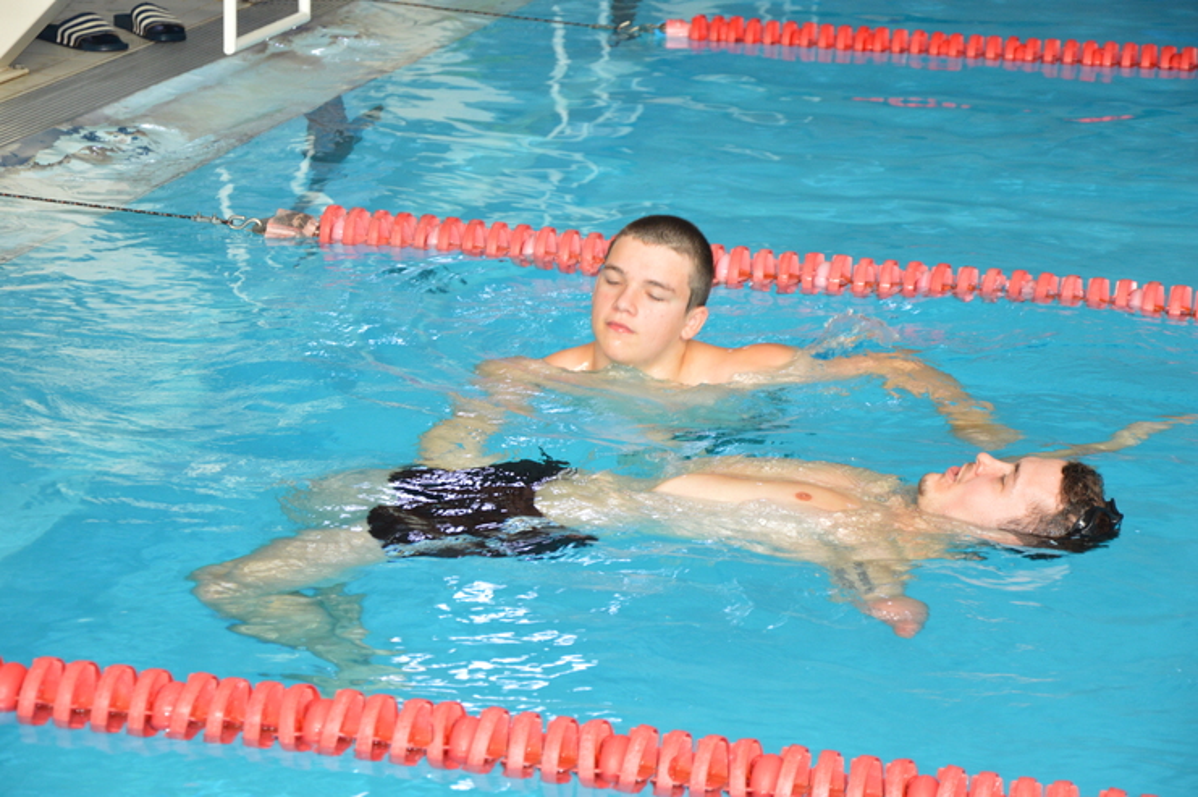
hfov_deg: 17.1
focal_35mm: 120
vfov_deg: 11.4
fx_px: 3991
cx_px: 599
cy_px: 398
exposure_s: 1/60
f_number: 5.3
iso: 720
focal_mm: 80
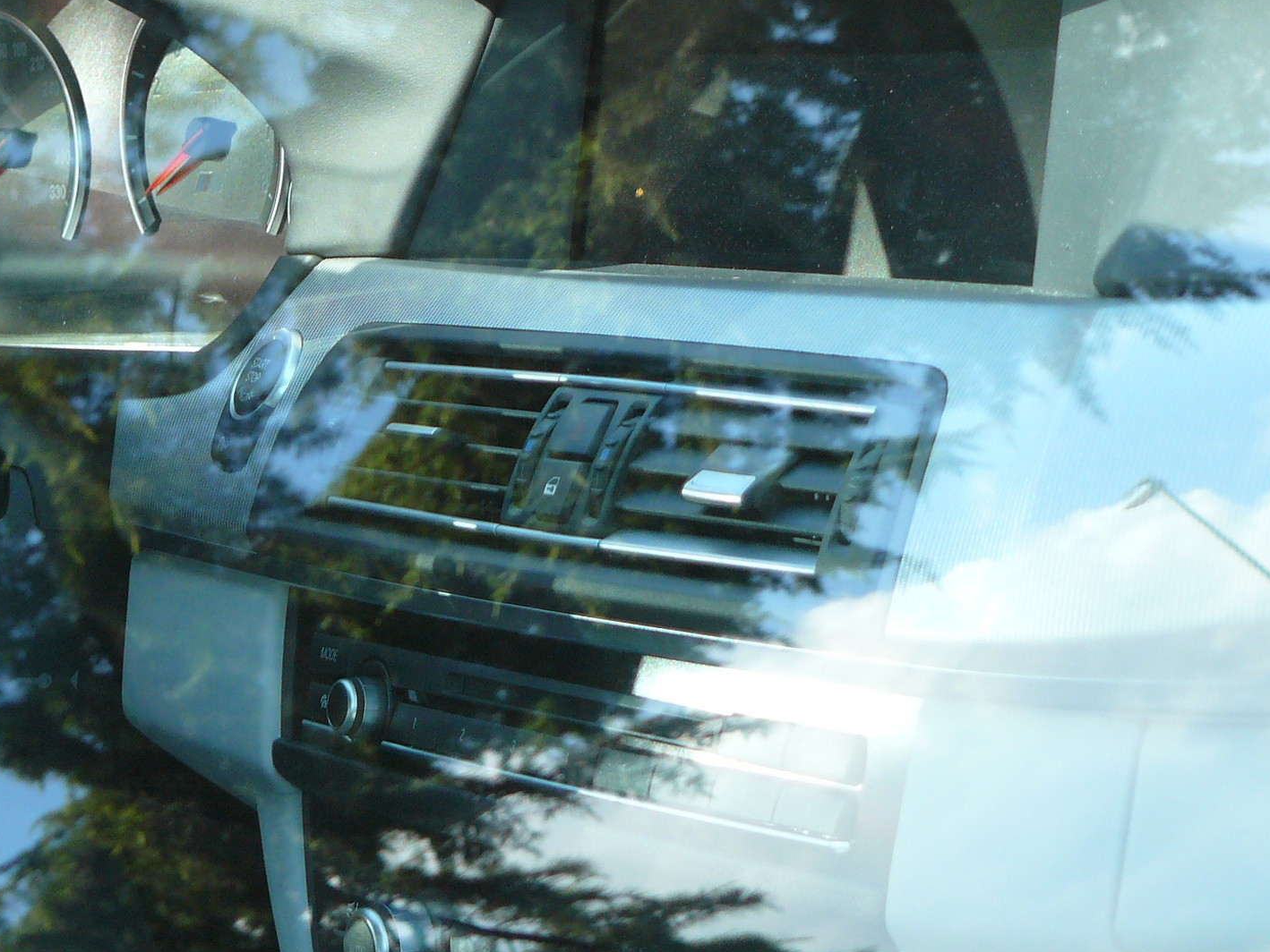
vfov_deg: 10.5
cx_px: 205
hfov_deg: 13.9
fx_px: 5174
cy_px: 361
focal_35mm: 141
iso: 125
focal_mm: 13.4
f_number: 3.2
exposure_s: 1/125
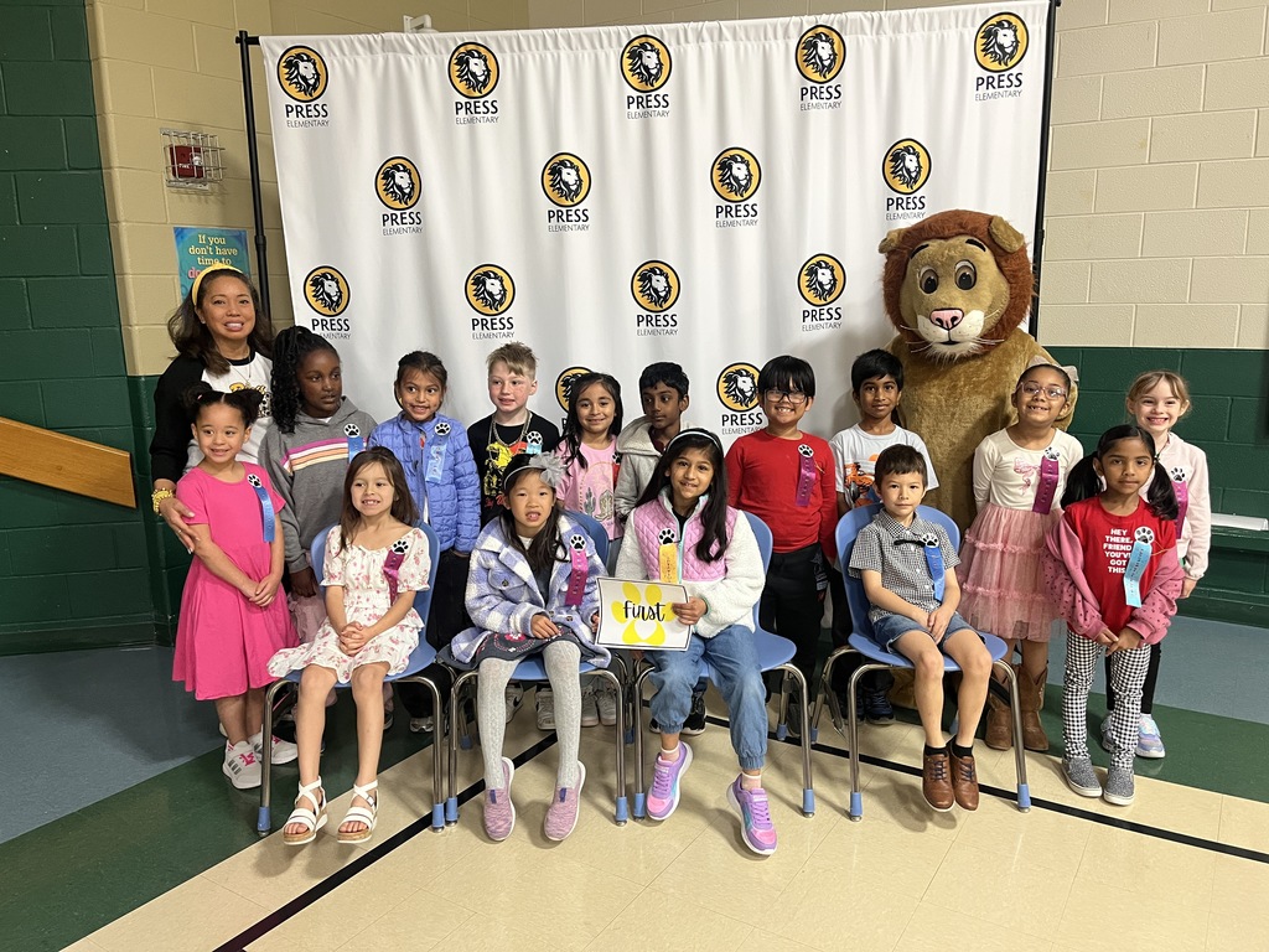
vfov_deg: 53.1
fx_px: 953
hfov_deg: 67.3
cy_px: 476
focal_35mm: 26
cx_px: 634
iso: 320
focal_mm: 5.1
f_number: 1.6
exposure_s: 1/60
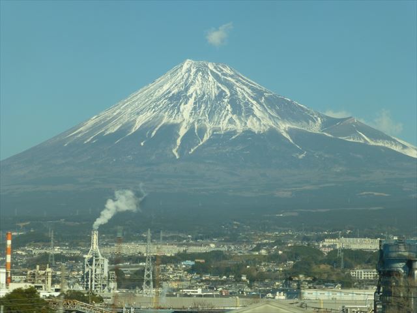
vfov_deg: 12.1
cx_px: 208
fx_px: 1470
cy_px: 156
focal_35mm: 122
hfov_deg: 16.1
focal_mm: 21.8
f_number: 5.4
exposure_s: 1/400
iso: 100
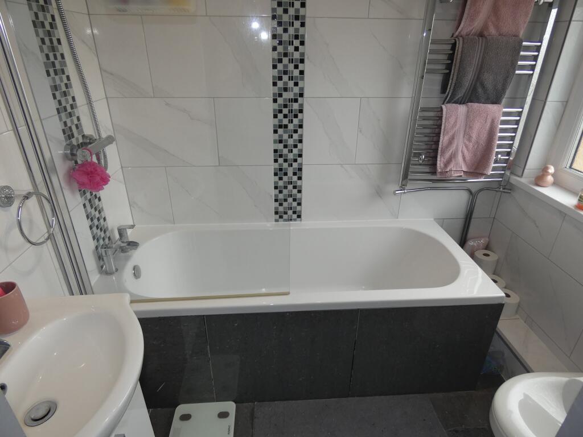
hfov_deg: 81.7
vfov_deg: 66.0
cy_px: 218
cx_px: 292
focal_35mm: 20
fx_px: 337
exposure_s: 1/100
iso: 80
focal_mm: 3.6
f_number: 2.8
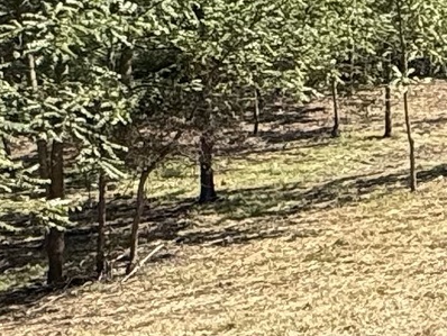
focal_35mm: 108
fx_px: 1395
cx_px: 1013
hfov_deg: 13.9
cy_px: -47
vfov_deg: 13.4
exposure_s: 1/1189
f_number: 2.2
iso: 64
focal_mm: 2.22
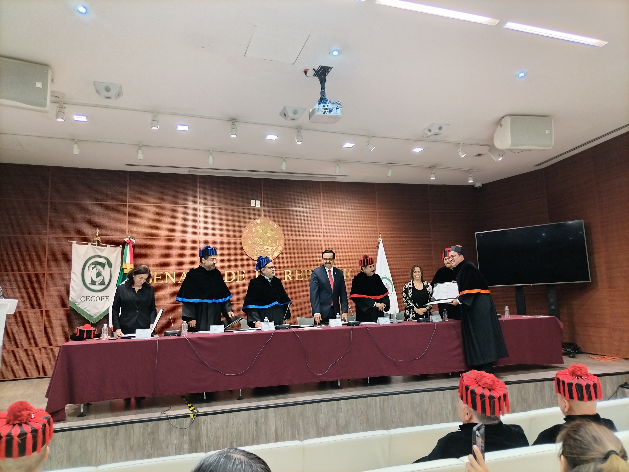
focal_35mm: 26
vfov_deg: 53.1
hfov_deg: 67.3
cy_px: 236
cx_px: 314
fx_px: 472
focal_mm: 4.7
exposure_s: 1/33.3
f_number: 1.8
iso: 1369
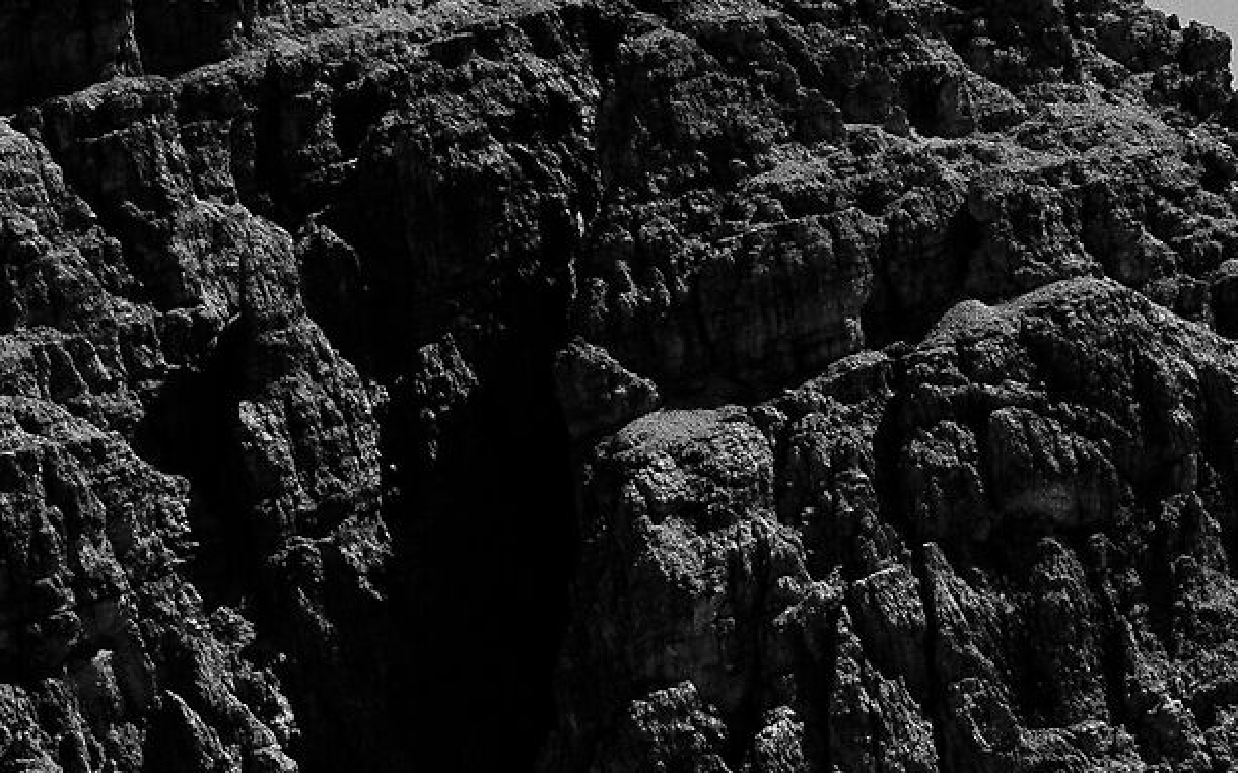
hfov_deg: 14.9
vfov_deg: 9.3
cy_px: 850
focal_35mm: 140
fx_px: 4723
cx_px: 940
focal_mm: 18.3
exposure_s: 1/2000
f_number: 8
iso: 250
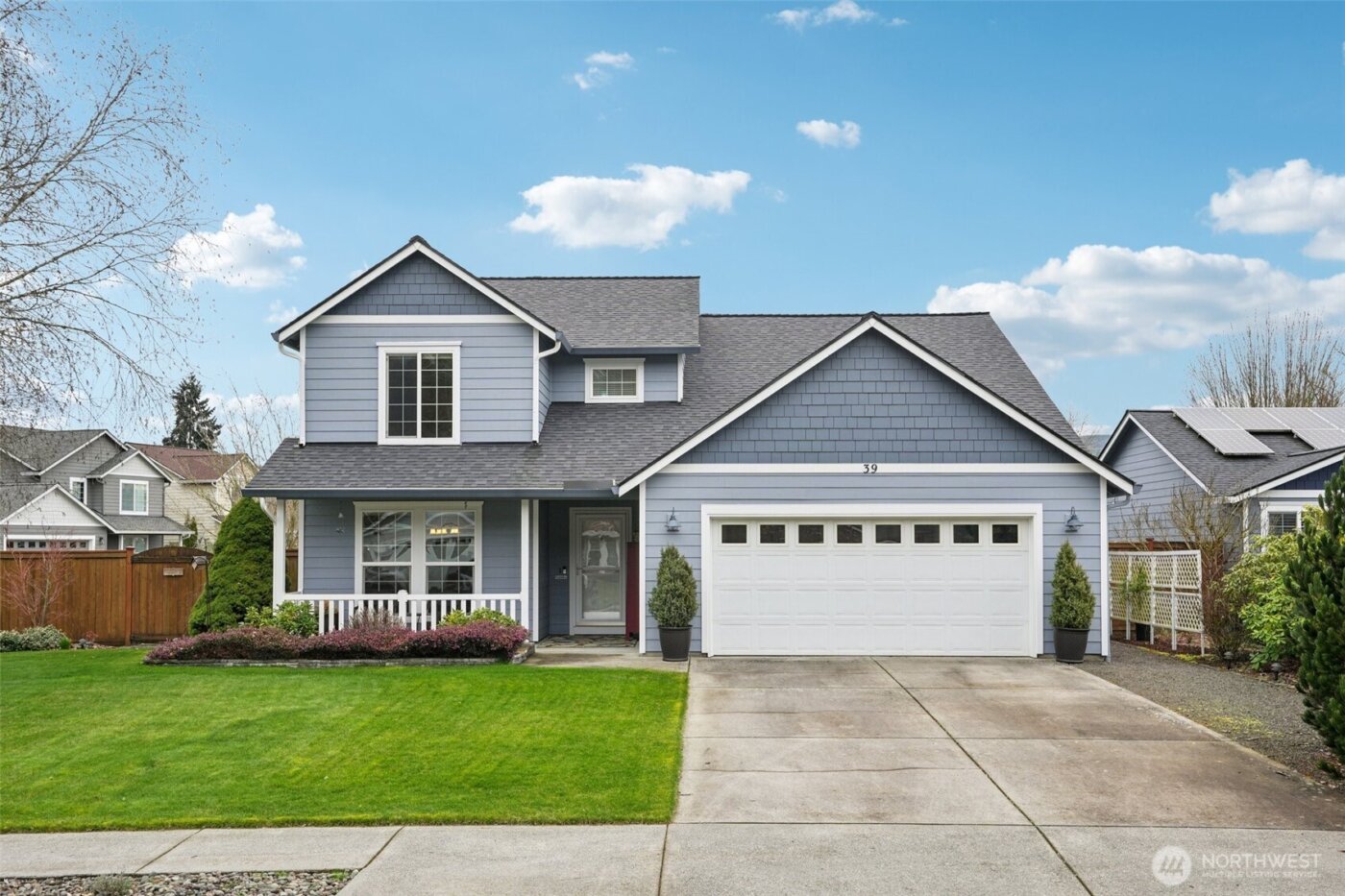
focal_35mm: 35
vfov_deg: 37.8
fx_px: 1307
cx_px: 672
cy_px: 448
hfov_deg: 54.4
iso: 100
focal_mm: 35
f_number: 8
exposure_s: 1/80
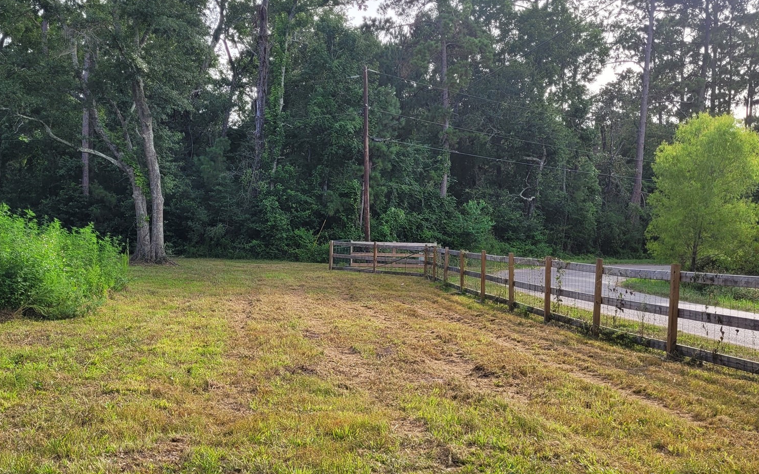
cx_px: 307
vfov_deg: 33.6
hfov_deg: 51.2
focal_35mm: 38
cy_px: 246
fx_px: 786
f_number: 1.8
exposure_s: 1/852
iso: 40
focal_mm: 5.4
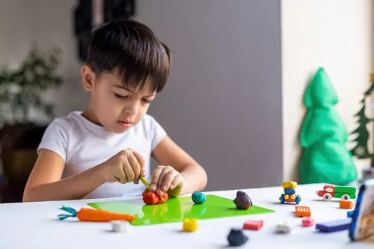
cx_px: 187
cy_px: 124
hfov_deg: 39.6
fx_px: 519
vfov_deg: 27.0
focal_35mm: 50
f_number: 2.5
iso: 400
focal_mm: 50
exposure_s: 1/160
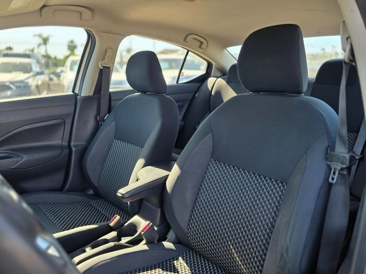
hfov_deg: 73.9
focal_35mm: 23
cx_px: 183
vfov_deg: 58.9
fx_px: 243
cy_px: 137
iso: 40
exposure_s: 1/180
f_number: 1.7
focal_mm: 6.3
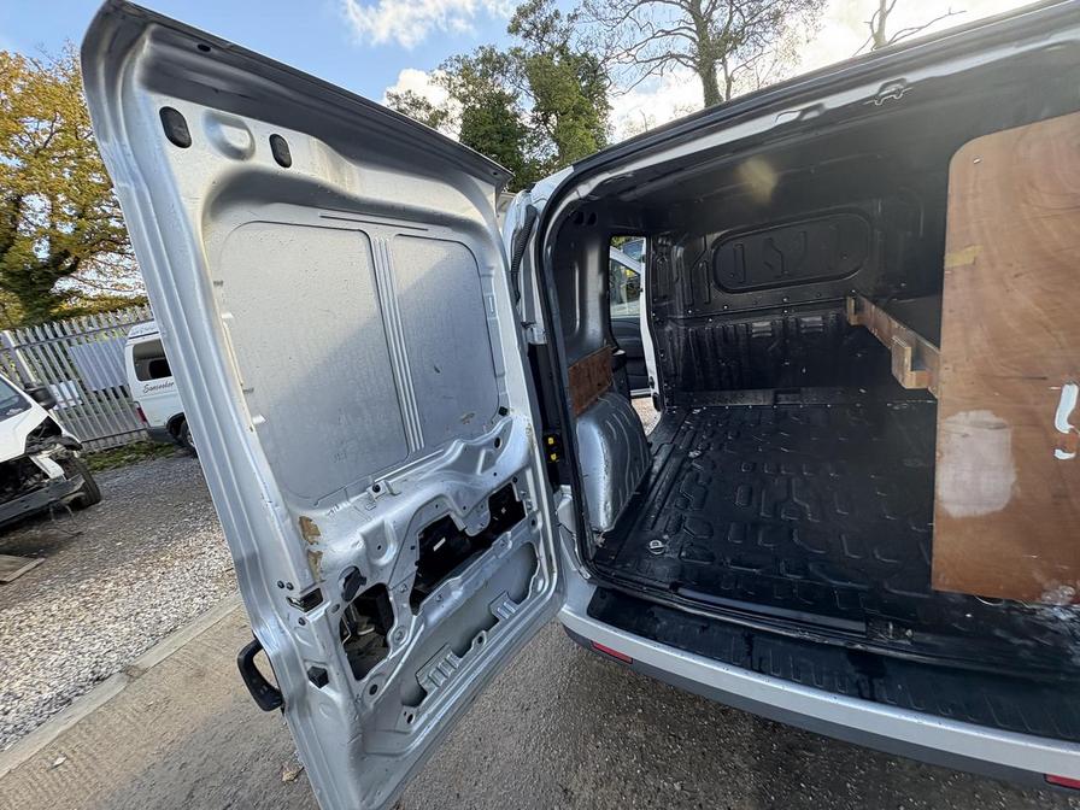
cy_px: 405
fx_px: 437
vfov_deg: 85.7
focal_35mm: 14
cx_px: 540
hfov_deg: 102.1
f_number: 2.2
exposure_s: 1/133
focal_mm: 2.22
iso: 64
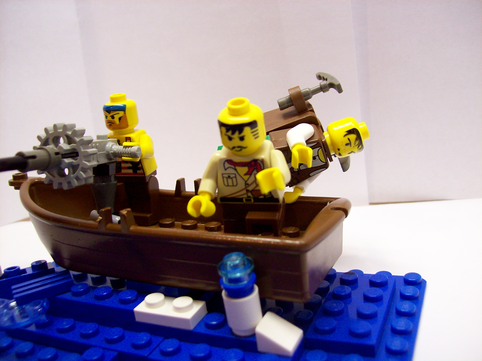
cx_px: 241
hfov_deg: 51.4
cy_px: 180
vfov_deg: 39.6
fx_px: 501
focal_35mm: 36
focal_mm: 6
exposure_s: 1/32
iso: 100
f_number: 2.7
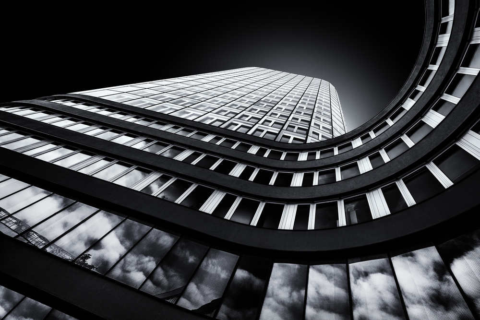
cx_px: 240
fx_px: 227
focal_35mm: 17
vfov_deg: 70.5
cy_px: 160
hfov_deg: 93.3
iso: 160
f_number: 8
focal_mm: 11
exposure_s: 1/200
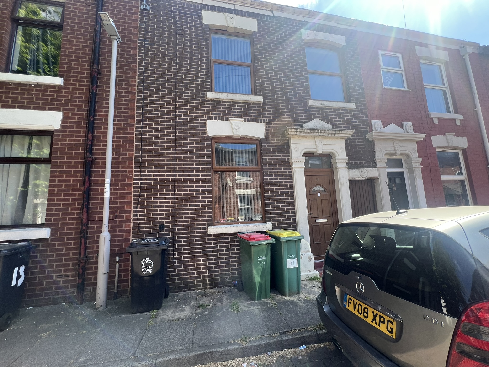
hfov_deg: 106.2
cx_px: 244
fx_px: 184
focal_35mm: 13
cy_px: 184
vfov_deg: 89.9
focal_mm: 1.57
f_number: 1.8
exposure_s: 1/271
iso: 32
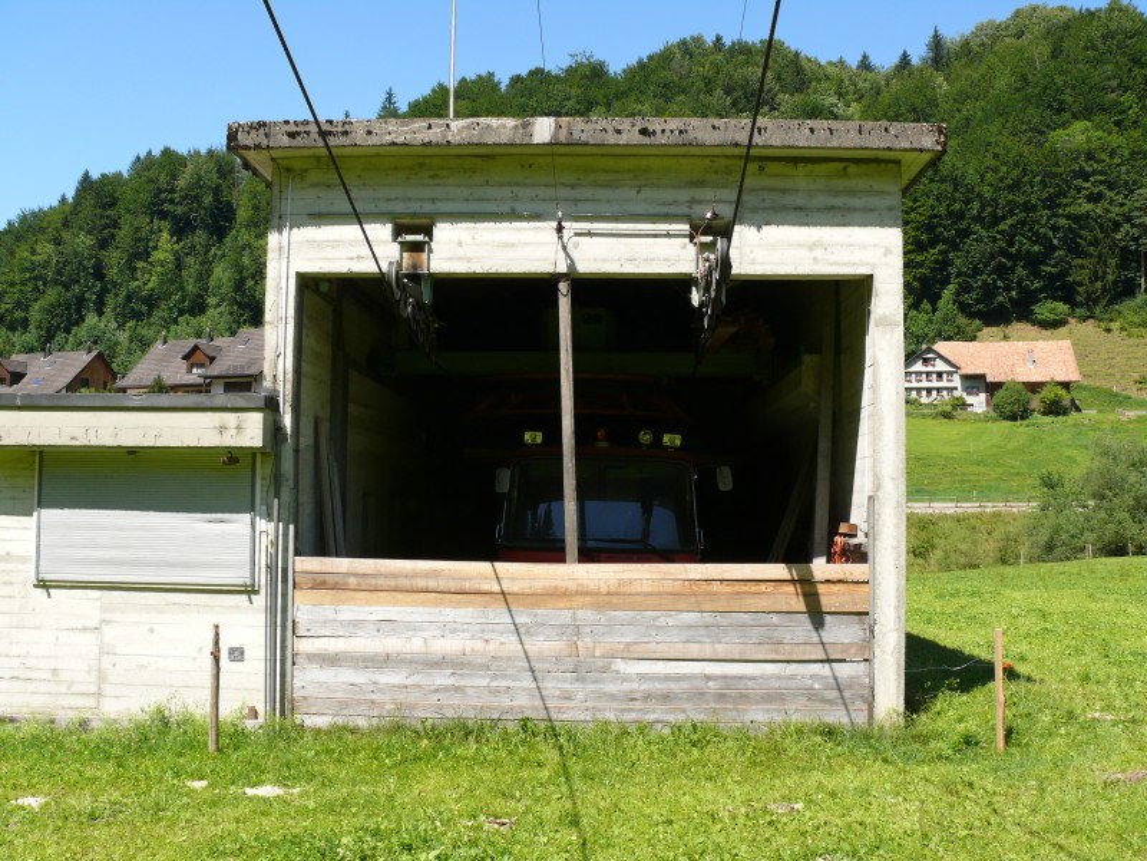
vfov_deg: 40.7
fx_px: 1160
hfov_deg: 52.6
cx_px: 574
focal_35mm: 35
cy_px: 430
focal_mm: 7.4
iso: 100
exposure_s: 1/250
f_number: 5.6
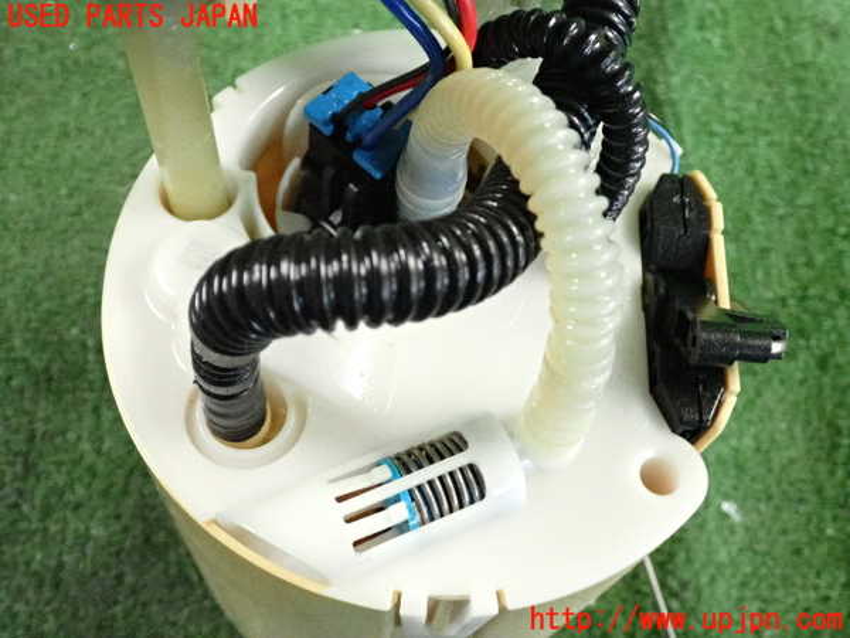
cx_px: 425
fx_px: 1007
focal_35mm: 41
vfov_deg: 35.1
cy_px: 319
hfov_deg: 45.8
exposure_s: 1/125
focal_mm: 7.31
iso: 4000
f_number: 2.8
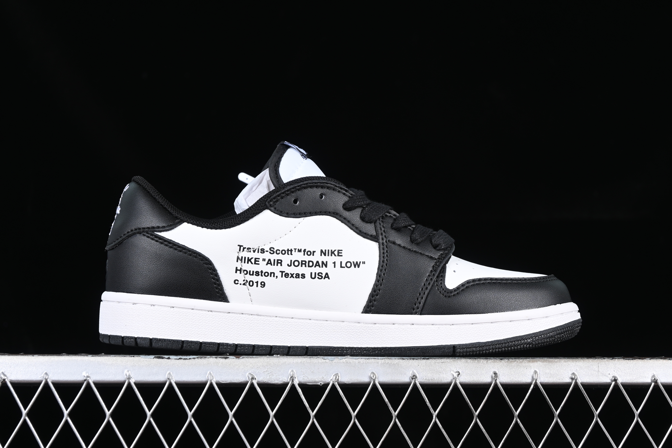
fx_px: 1400
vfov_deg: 18.2
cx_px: 336
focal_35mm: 75
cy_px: 224
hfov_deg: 27.0
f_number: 6.3
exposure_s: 1/60
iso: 160
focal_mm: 50
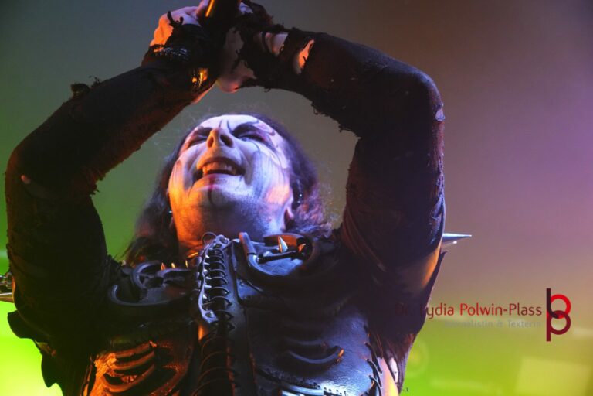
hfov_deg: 28.1
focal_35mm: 72
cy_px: 198
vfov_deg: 18.9
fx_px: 1186
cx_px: 296
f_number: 4.5
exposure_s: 1/80
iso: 6400
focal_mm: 48
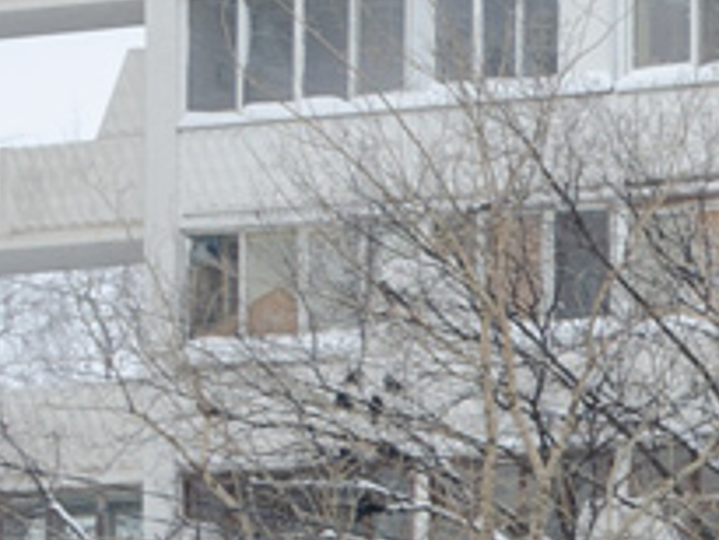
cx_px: 2371
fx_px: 6588
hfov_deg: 5.7
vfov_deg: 4.6
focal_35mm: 317
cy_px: 1269
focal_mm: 30
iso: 100
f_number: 8
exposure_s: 1/160
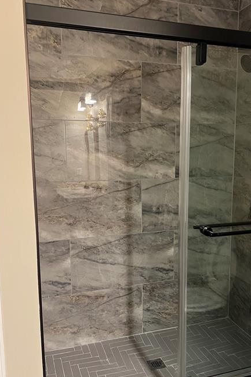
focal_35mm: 32
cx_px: 143
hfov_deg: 41.0
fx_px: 334
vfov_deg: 58.6
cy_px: 207
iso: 320
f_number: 1.5
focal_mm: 5.7
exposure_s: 1/60
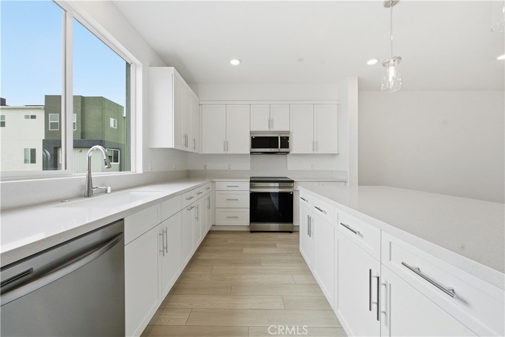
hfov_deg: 104.3
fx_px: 196
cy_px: 168
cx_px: 252
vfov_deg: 81.2
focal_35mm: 14
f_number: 8
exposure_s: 1/640
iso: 500
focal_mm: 14
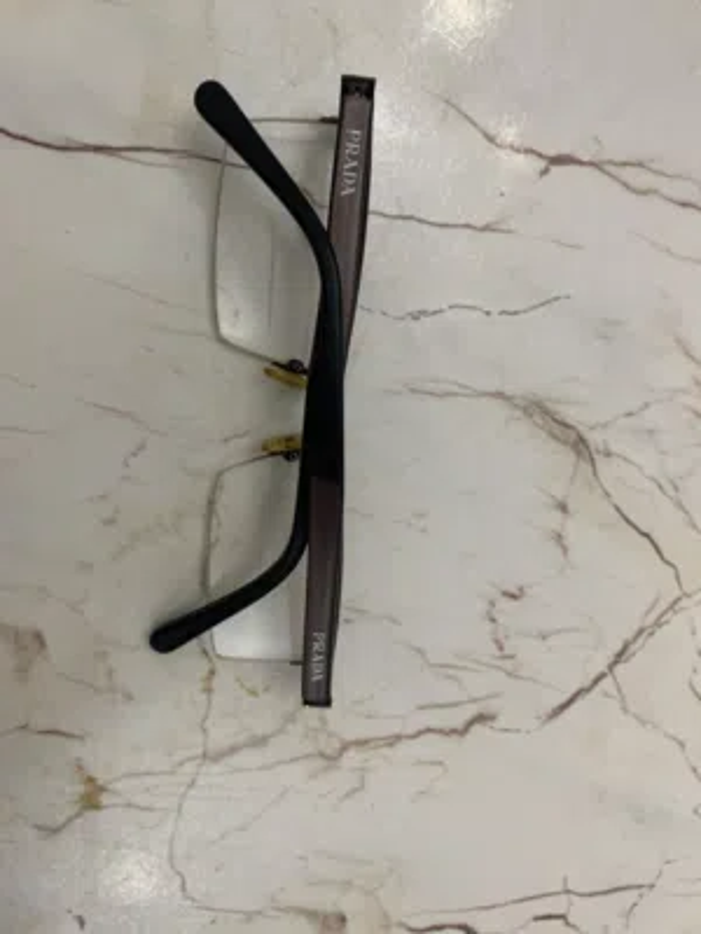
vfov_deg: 67.3
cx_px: 350
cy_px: 467
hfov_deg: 53.1
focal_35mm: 26
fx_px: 702
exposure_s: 1/50
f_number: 1.8
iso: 160
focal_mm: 4.25
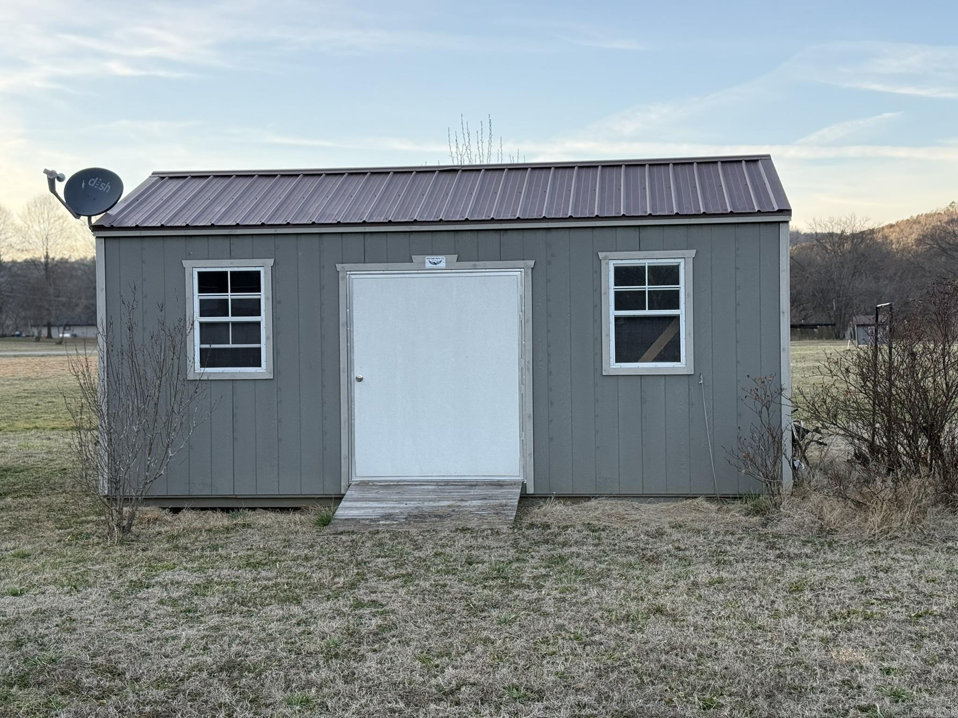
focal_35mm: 48
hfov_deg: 39.7
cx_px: 479
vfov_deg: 30.3
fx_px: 1328
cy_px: 359
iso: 80
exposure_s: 1/611
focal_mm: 6.76
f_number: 1.78
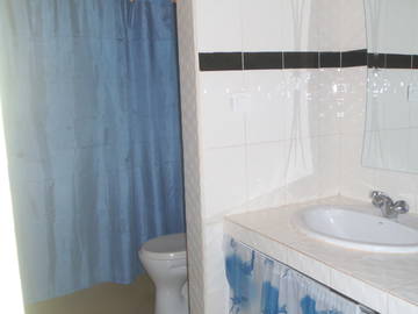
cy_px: 157
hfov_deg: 51.4
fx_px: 435
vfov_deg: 39.7
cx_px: 209
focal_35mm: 36
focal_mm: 6.53
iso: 400
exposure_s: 1/40
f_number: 4.1
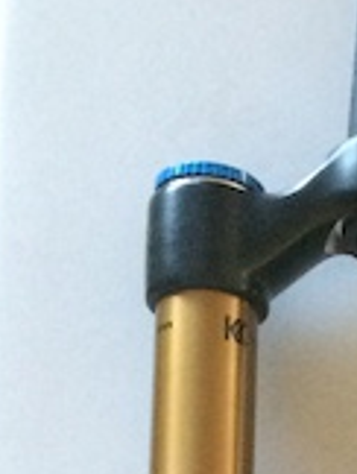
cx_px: 758
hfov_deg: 9.6
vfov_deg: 12.9
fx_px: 1961
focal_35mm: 143
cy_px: 770
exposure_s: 1/20
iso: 250
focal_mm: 4.15
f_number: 2.2
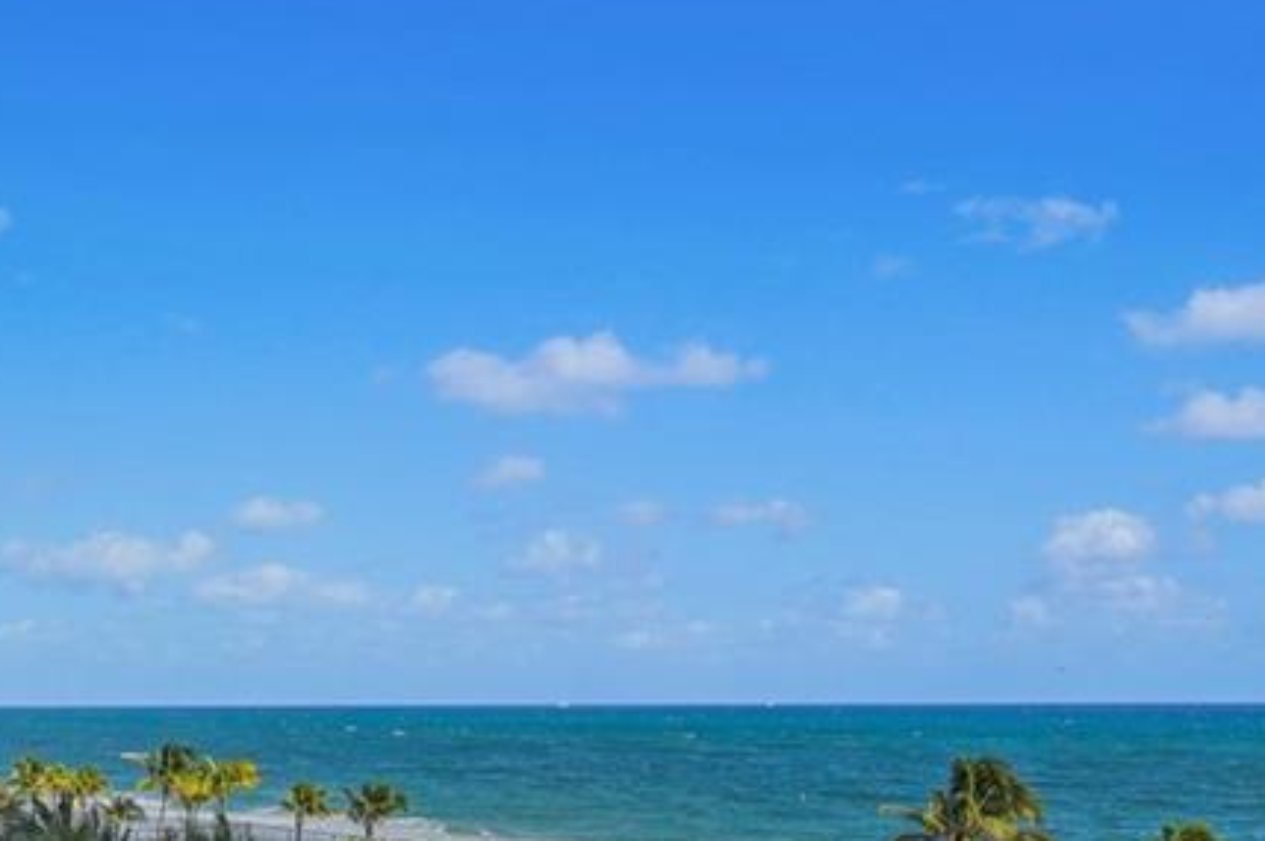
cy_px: 682
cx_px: 310
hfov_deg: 43.9
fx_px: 1509
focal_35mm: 43
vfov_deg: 30.3
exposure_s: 1/8000
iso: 1600
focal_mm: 18
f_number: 4.5
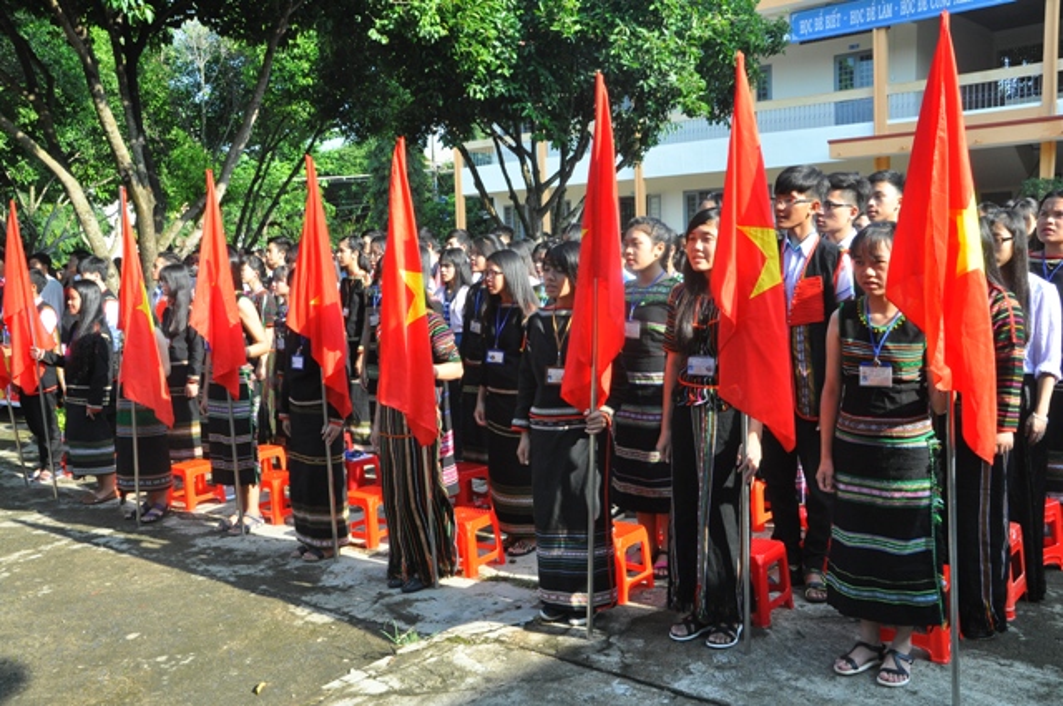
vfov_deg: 36.8
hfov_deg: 53.2
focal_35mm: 36
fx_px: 1062
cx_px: 532
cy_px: 353
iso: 800
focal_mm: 24
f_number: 8
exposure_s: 1/250
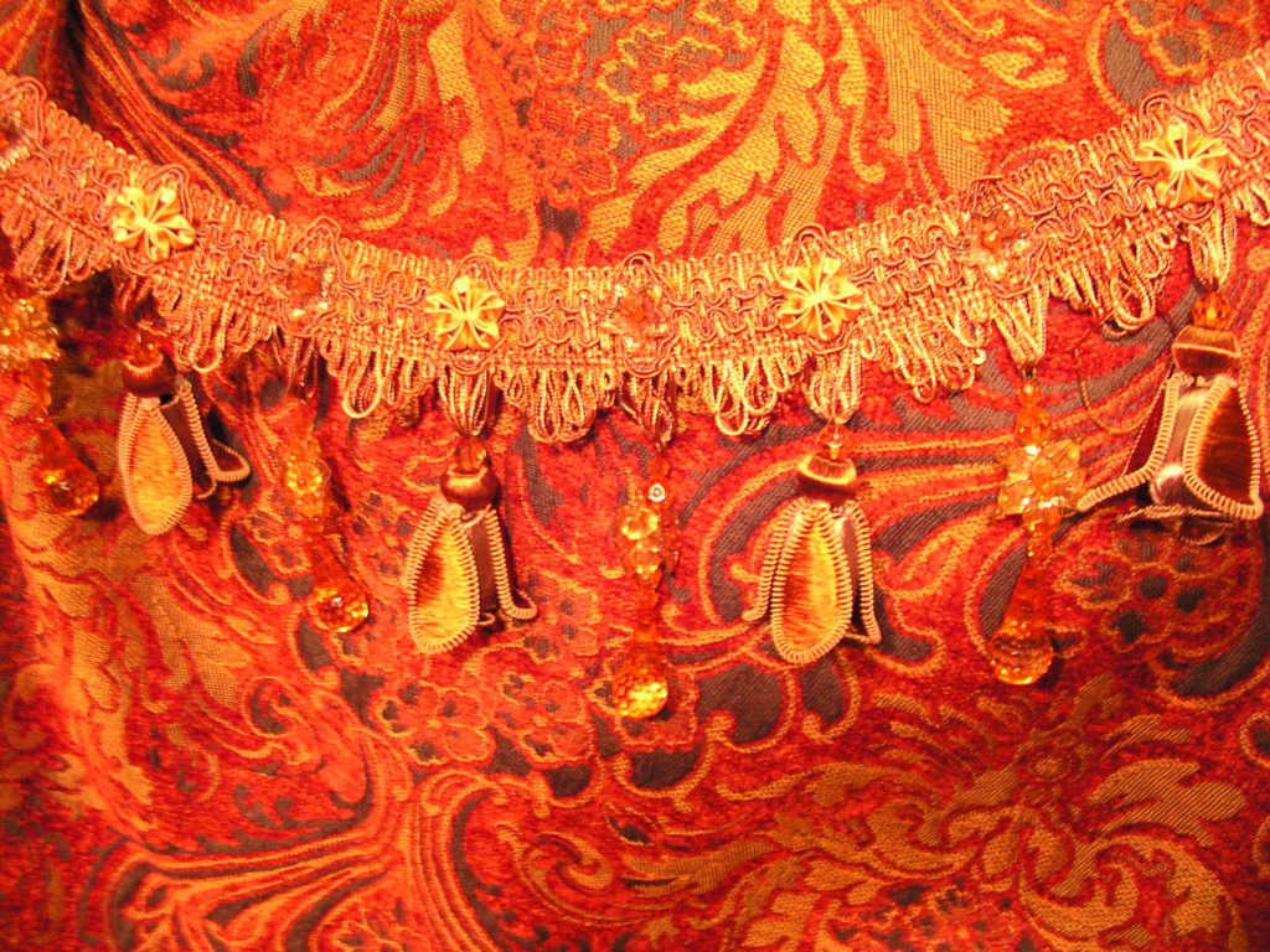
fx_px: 1357
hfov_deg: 50.1
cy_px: 476
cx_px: 635
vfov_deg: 38.7
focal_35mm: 37
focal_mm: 5.6
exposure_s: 1/7.2
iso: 100
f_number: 2.7
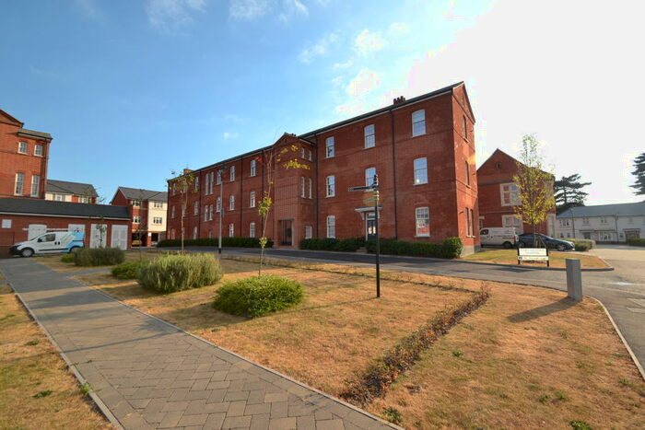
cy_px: 215
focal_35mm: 15
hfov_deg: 100.4
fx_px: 269
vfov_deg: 77.4
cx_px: 322
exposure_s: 1/200
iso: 100
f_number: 7.1
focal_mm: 10
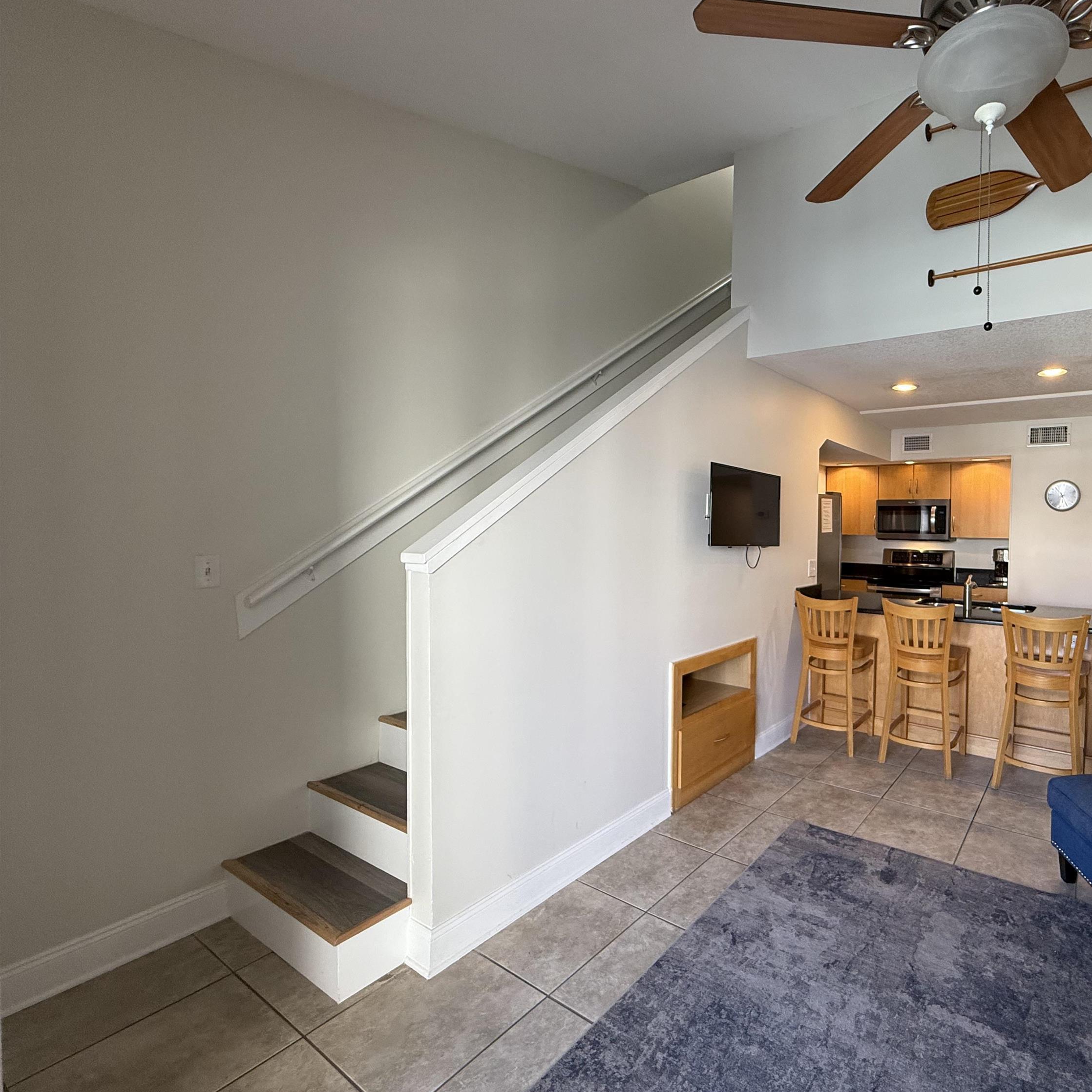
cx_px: 750
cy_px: 536
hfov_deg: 80.4
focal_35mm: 17
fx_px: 607
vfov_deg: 84.0
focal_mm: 2.22
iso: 200
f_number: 2.2
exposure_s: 1/120
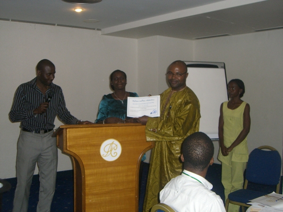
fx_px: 384
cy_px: 106
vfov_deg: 30.9
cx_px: 142
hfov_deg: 40.4
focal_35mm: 47
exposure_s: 1/60
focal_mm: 7.6
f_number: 3
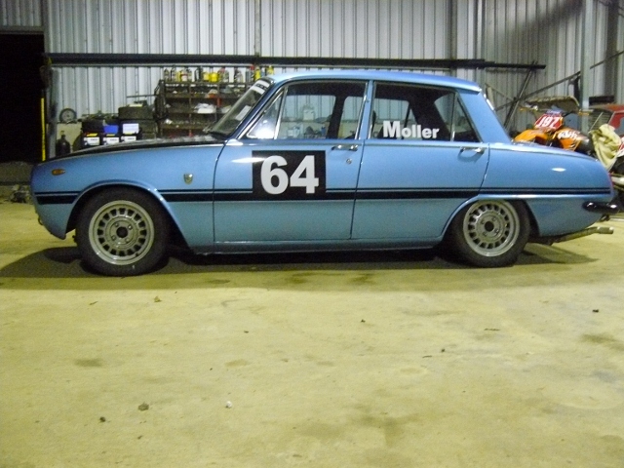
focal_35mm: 36
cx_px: 312
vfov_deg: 39.7
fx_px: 649
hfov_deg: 51.4
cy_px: 234
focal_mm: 6
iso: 800
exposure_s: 1/25
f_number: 2.8
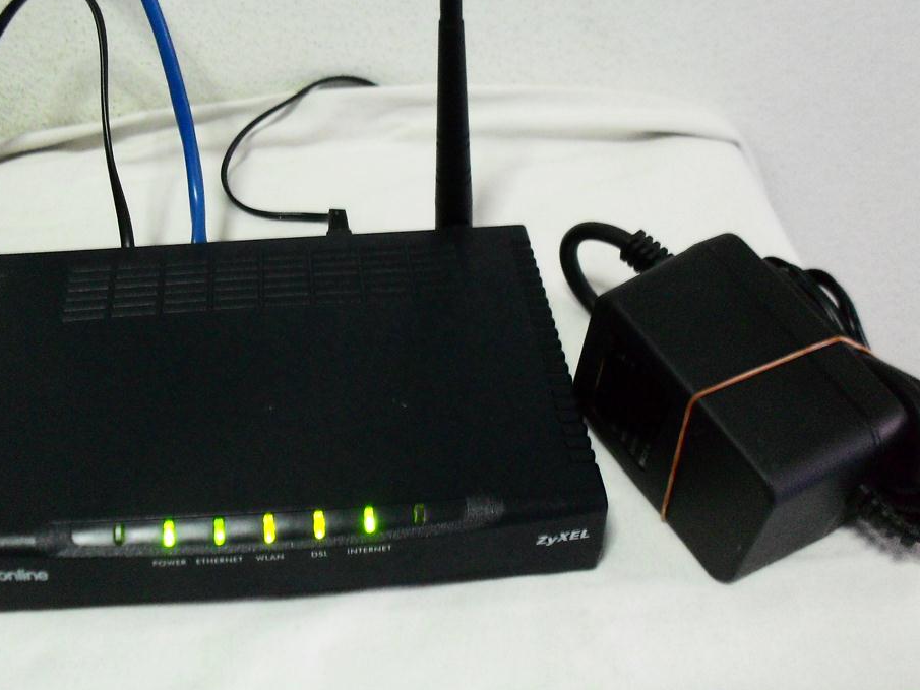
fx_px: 1143
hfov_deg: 43.8
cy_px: 309
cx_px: 416
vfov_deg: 33.6
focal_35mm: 43
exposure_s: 1/4
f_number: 2.8
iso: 200
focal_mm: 6.3
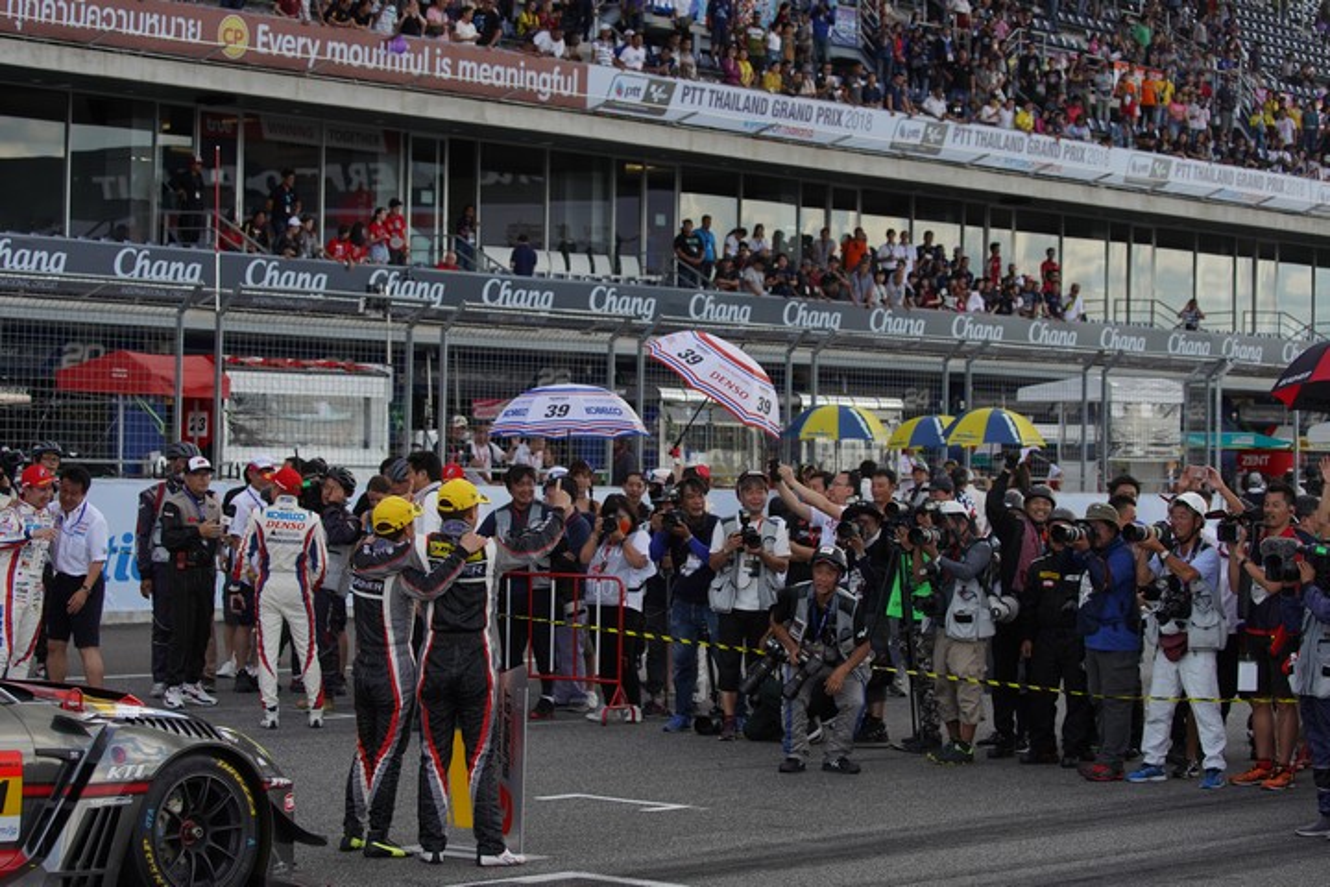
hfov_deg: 20.4
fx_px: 3694
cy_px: 444
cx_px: 665
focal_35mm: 100
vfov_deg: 13.7
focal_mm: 100
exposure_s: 1/800
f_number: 5.6
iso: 400
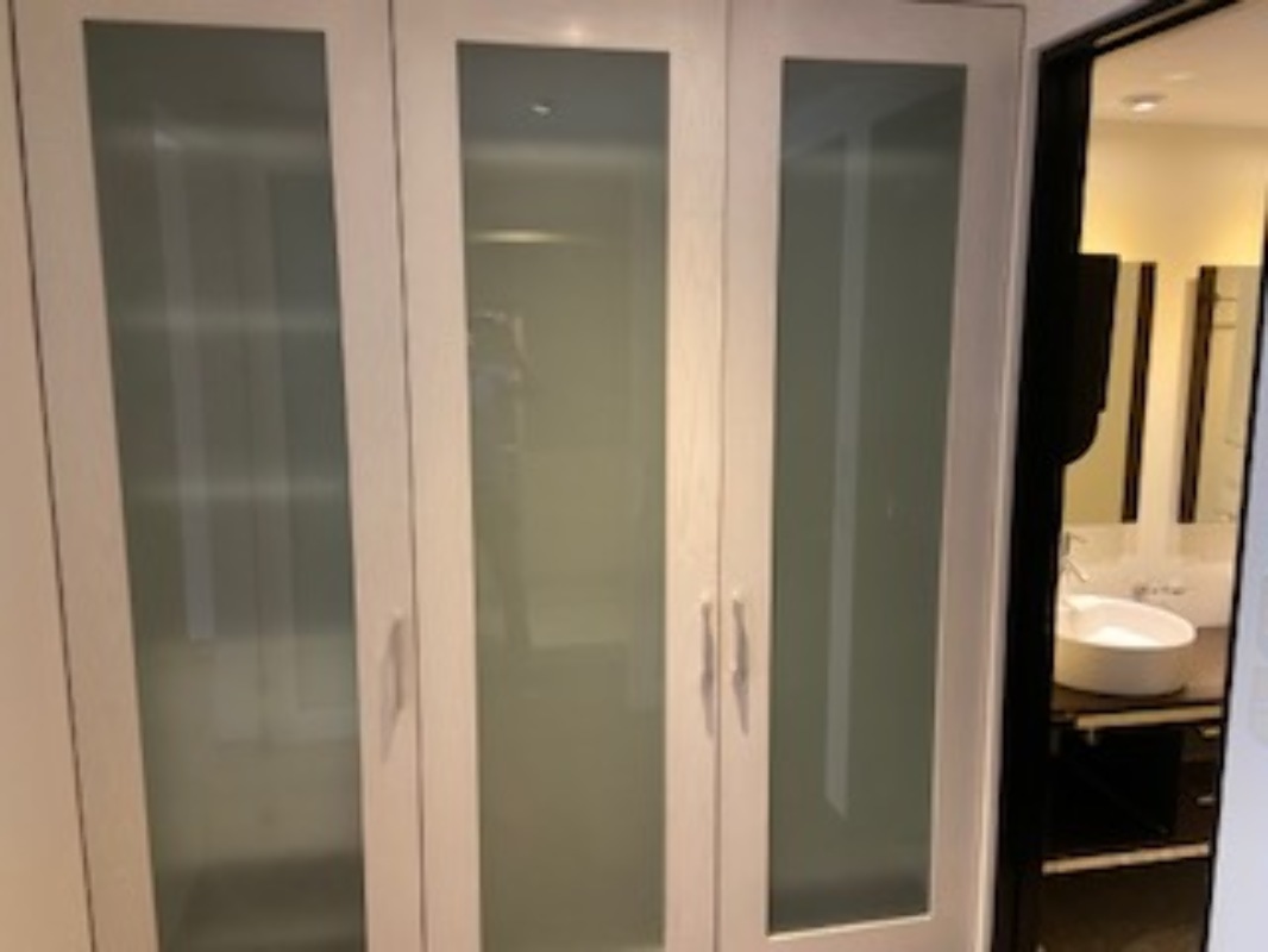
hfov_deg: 67.3
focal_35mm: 26
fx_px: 953
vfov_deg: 53.1
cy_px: 476
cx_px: 634
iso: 320
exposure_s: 1/60
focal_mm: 4.25
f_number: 1.8
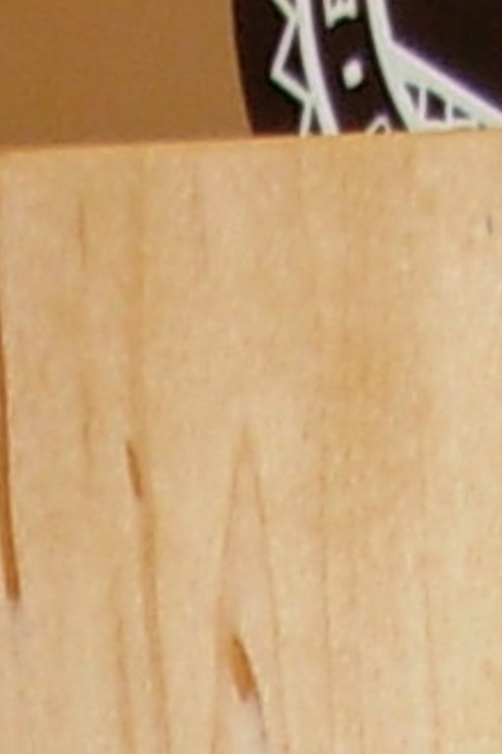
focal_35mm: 369
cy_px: 2005
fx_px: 7726
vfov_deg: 5.4
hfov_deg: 3.7
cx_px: 80
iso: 79
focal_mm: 6.3
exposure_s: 1/22.6
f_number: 2.9
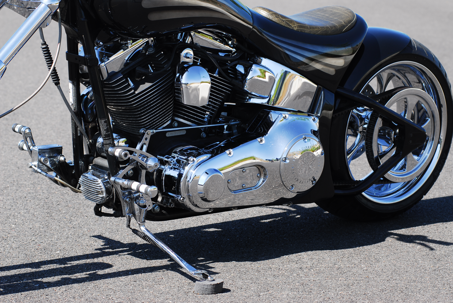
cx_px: 226
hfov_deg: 17.0
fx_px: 1512
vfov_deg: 11.5
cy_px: 152
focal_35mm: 120
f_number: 5.6
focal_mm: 80
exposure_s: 1/180
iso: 100
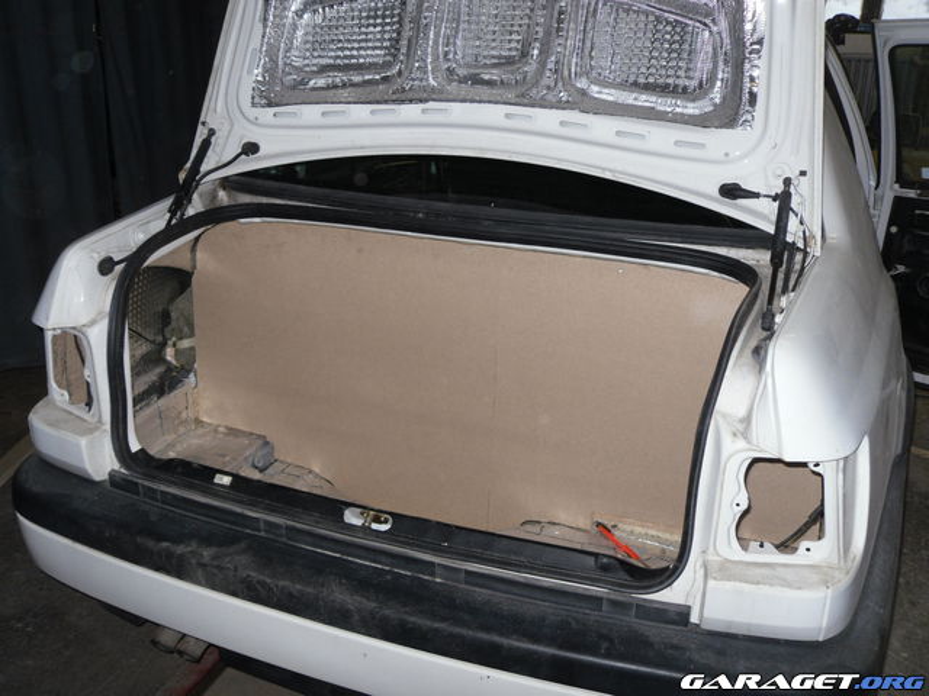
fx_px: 939
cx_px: 464
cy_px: 348
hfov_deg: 52.6
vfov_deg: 40.7
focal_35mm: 35
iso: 80
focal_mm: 6.3
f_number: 3.5
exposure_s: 1/45
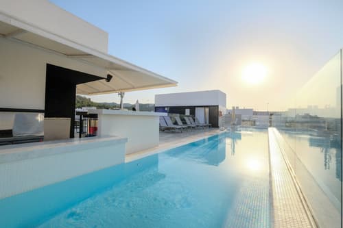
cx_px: 172
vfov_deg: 77.3
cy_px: 114
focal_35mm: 15
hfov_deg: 100.4
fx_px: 143
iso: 800
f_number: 11
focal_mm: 10
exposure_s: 1/500
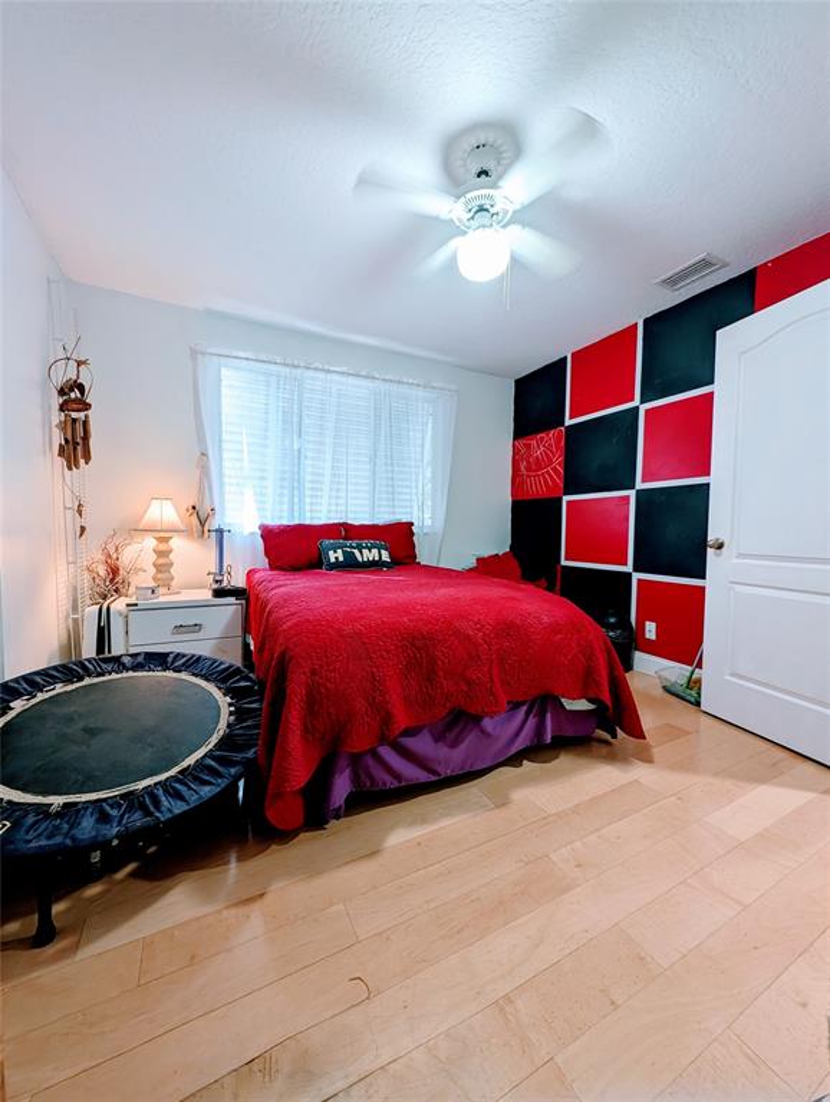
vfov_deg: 110.5
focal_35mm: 12
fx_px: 383
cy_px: 551
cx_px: 415
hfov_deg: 94.6
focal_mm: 2.23
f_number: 1.95
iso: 91
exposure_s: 1/60
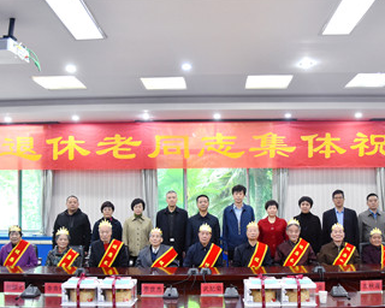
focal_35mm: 38
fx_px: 433
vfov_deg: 39.0
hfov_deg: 47.8
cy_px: 186
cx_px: 221
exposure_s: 1/80
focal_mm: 18
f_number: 3.5
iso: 1600
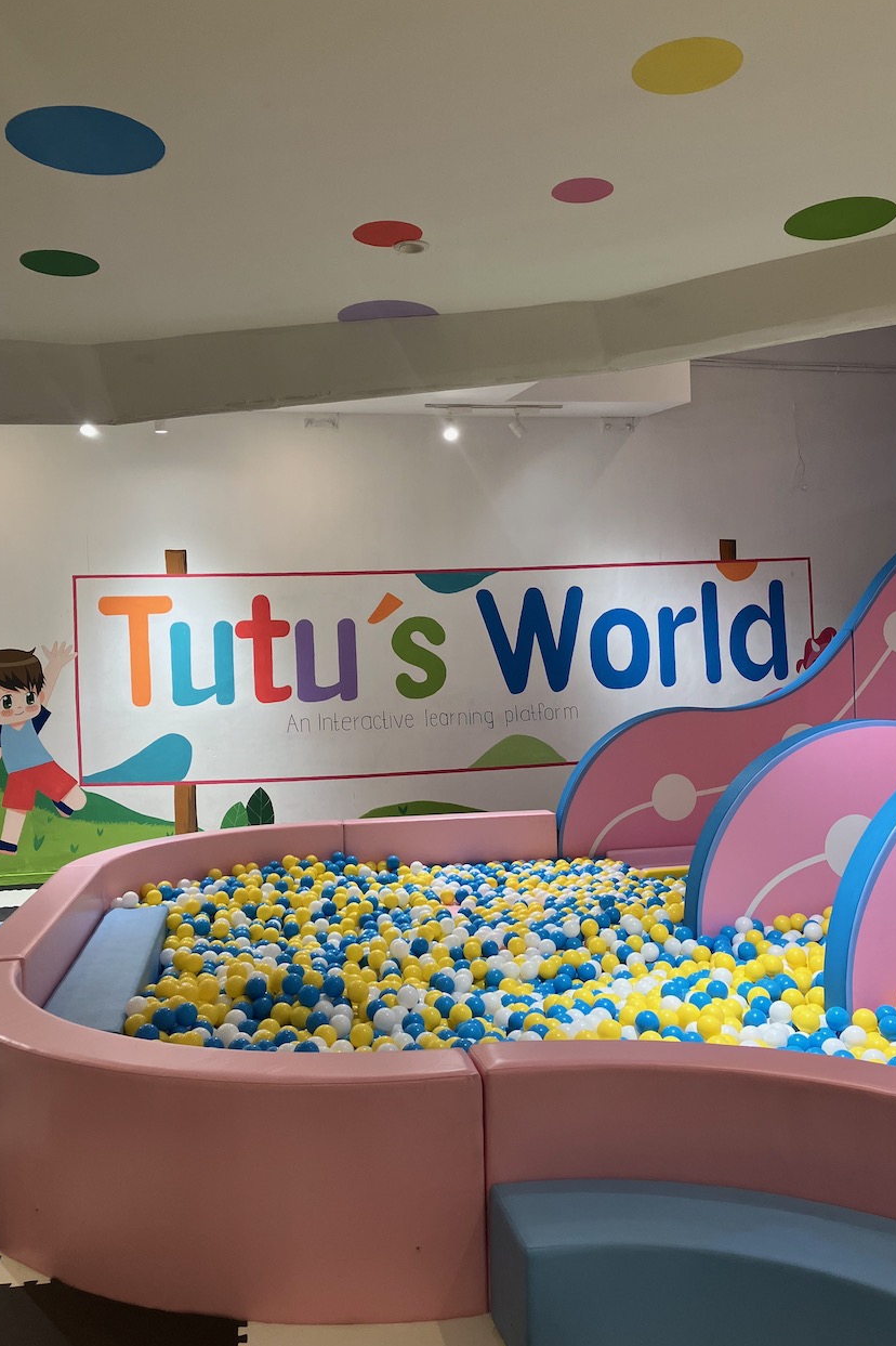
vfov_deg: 61.9
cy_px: 661
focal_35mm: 30
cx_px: 459
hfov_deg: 43.6
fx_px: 1121
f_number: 1.8
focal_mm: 3.99
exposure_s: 1/100
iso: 80
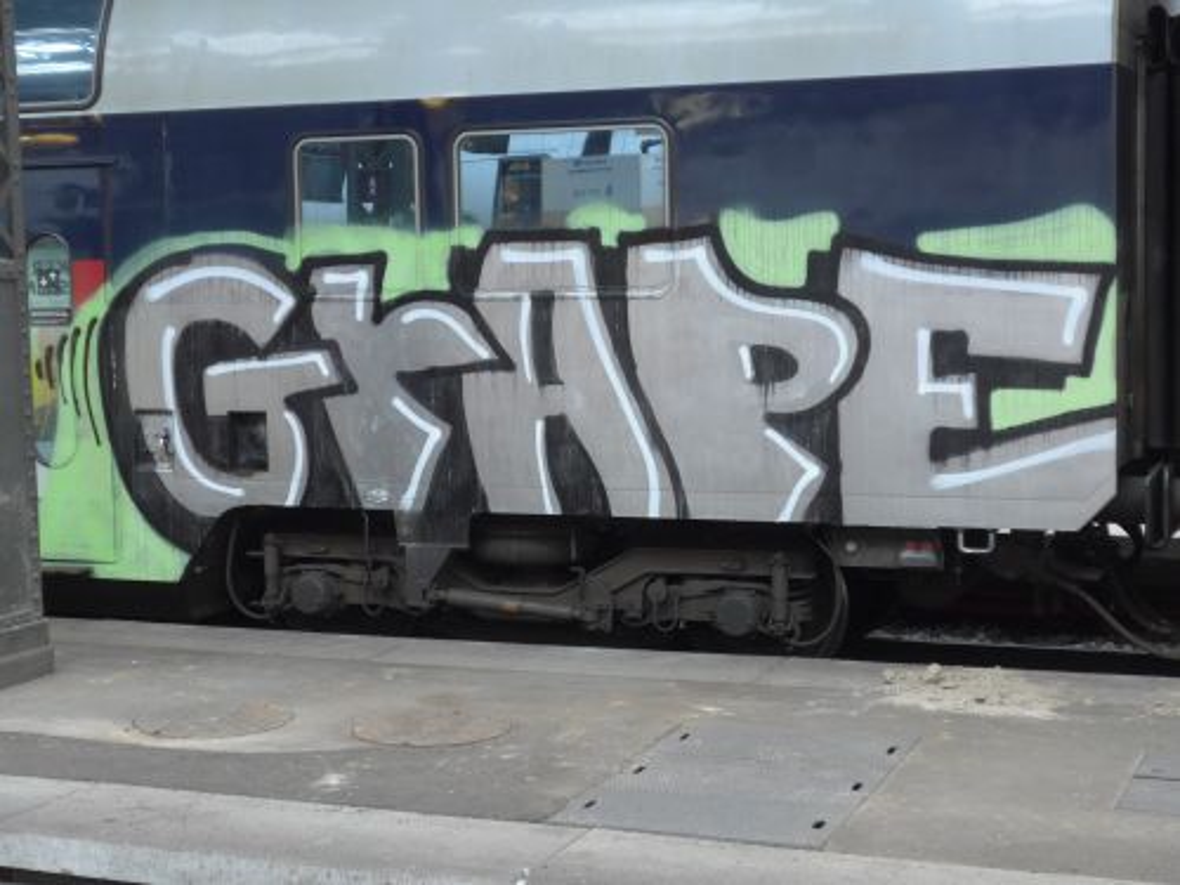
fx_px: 2113
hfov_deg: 31.2
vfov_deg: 23.7
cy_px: 442
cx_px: 590
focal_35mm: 62
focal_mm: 12.7
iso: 400
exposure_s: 1/50
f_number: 3.7
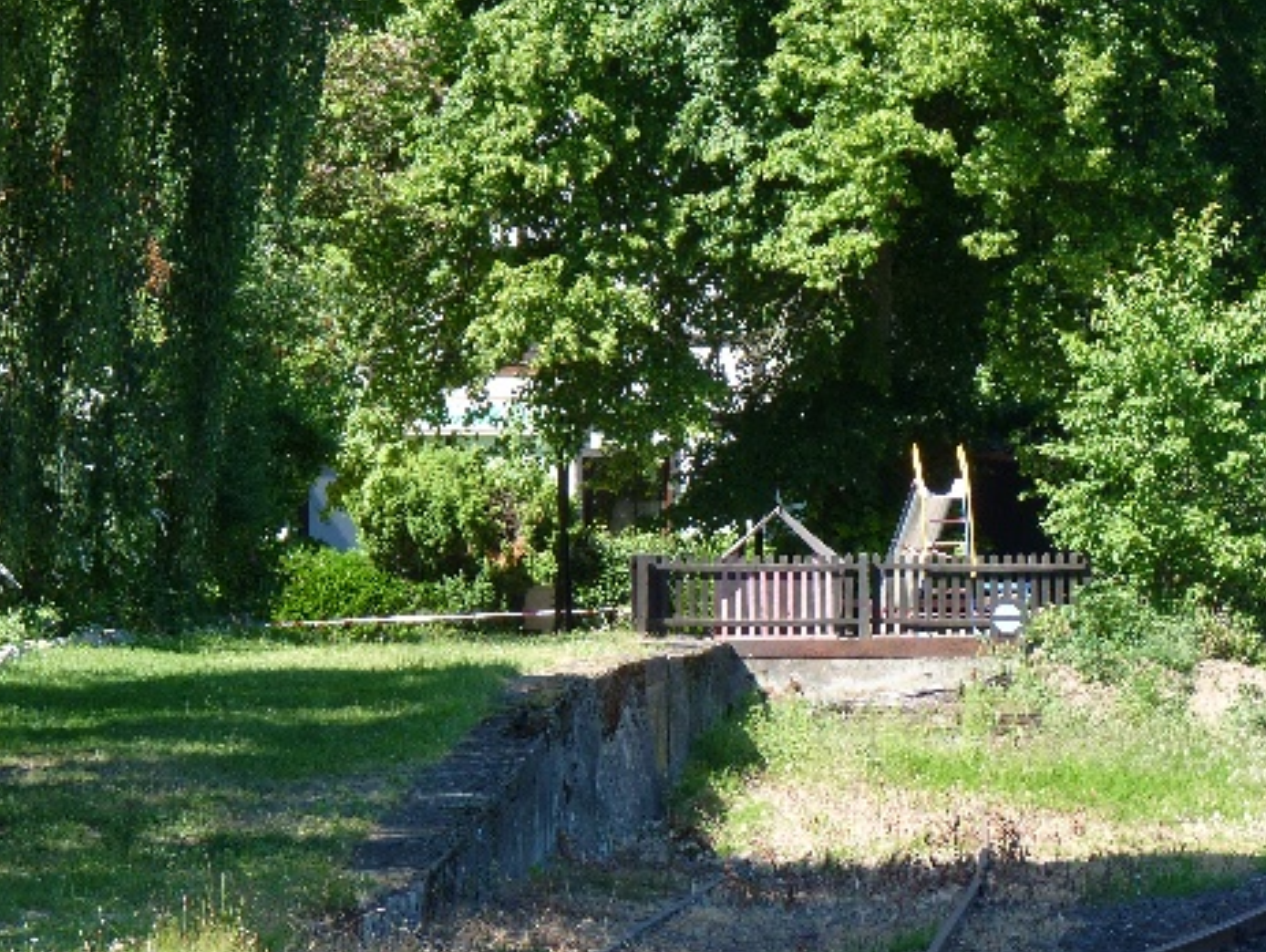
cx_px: 746
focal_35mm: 202
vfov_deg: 7.4
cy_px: 774
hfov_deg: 9.8
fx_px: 7393
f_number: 4
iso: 80
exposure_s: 1/200
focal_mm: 20.8
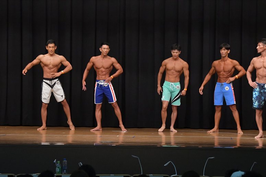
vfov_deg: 9.3
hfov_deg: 14.0
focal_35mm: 147
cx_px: 133
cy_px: 88
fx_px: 1086
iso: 6400
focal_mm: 98
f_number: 5.6
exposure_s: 1/400
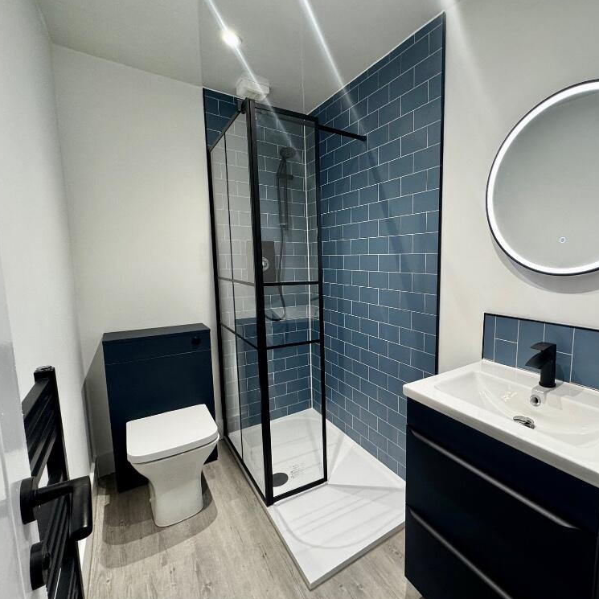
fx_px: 333
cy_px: 301
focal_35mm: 17
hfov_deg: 81.7
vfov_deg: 84.0
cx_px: 389
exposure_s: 1/100
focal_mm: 2.22
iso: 200
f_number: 2.2
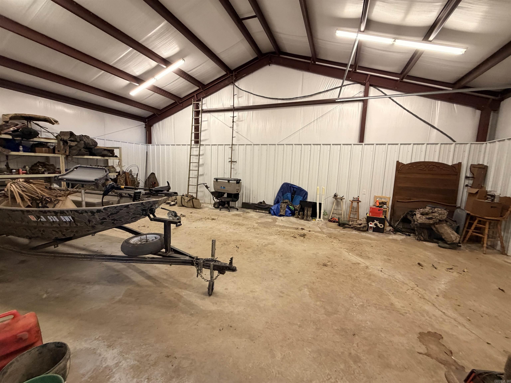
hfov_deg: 102.1
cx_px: 256
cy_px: 192
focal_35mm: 14
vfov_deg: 85.7
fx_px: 207
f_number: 2.2
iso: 320
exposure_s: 1/61
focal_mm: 2.22
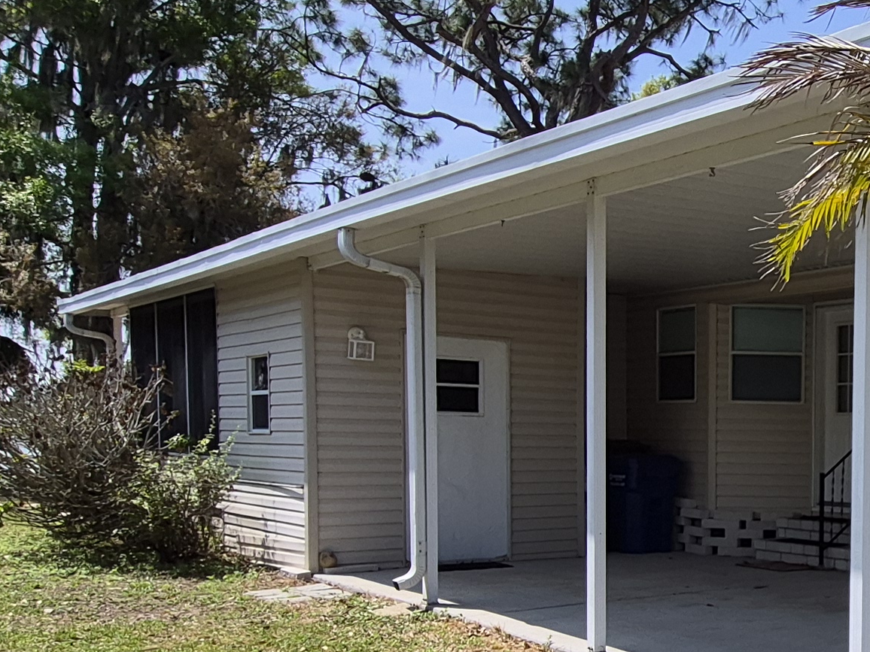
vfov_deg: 31.6
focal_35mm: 45
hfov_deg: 34.0
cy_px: 487
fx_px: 1131
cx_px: 1043
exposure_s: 1/2064
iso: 40
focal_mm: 1.74
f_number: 2.2
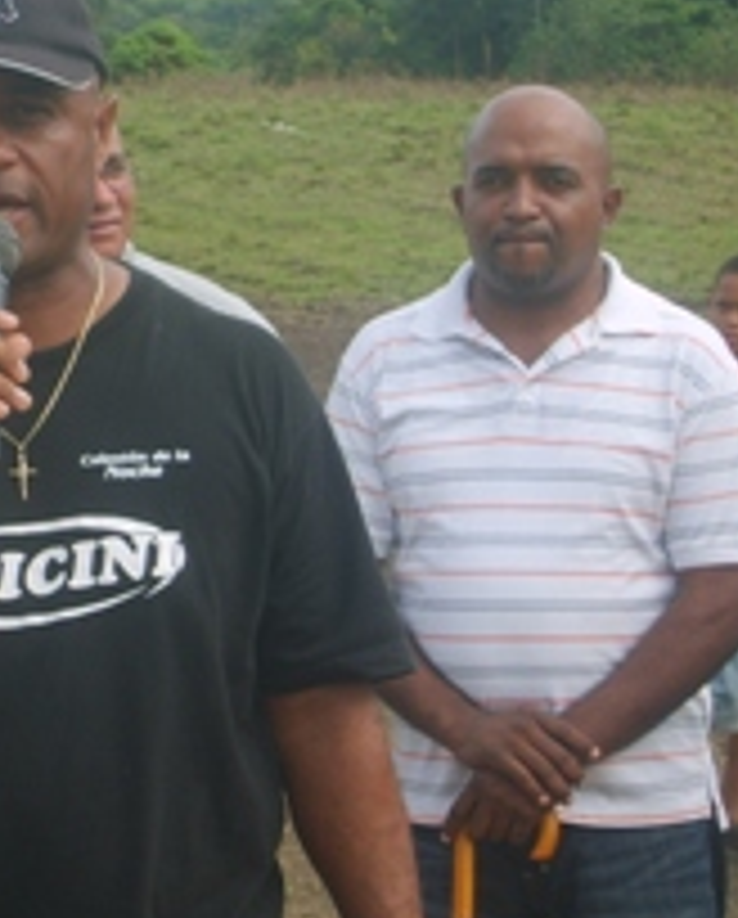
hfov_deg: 10.0
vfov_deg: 12.5
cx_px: -58
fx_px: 4192
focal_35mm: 154
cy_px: 392
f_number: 3.9
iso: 50
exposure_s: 1/250
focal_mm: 12
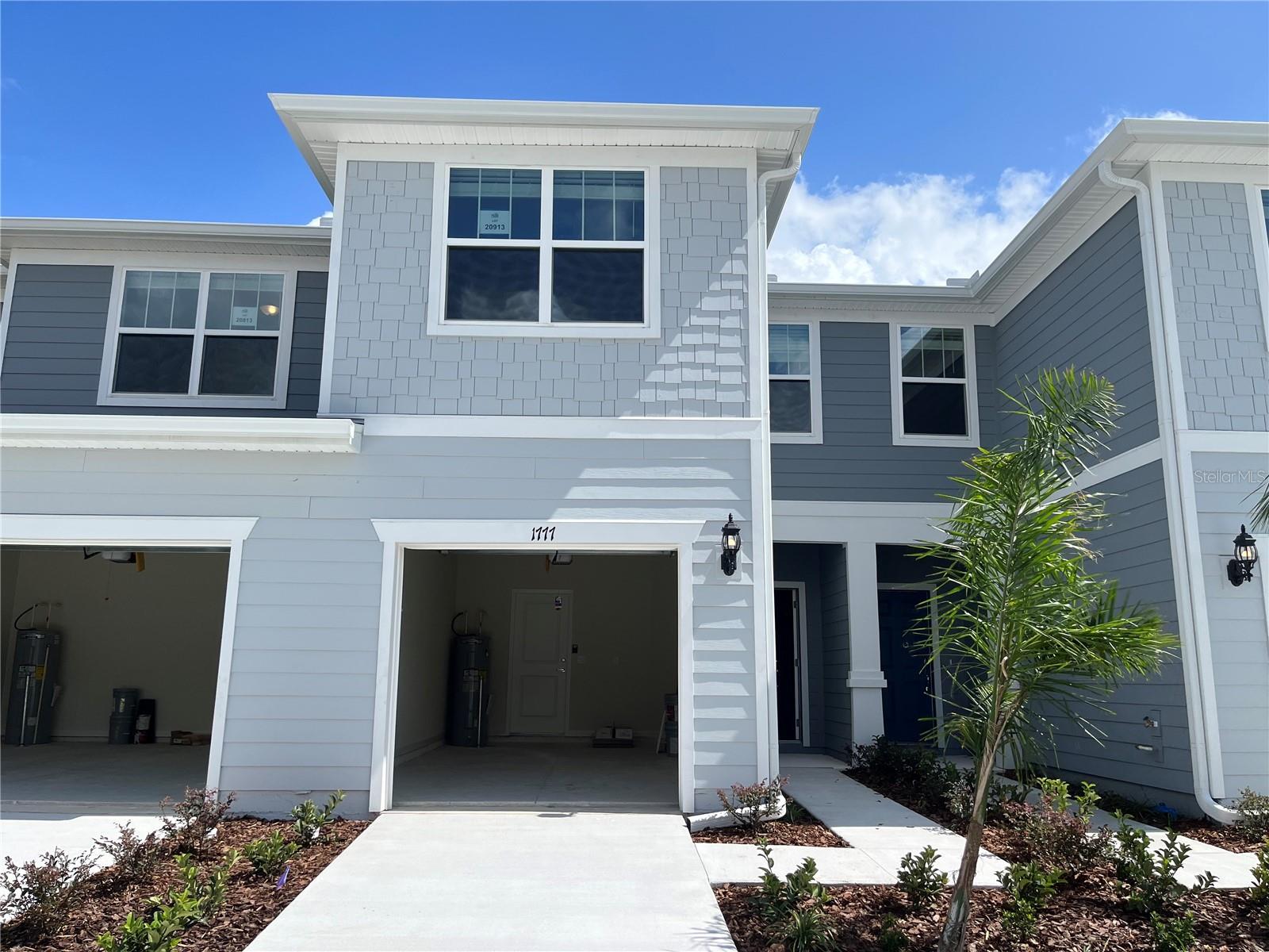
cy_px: 476
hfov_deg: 67.3
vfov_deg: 53.1
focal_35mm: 26
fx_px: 953
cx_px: 634
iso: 50
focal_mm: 5.1
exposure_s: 1/4310
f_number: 1.6
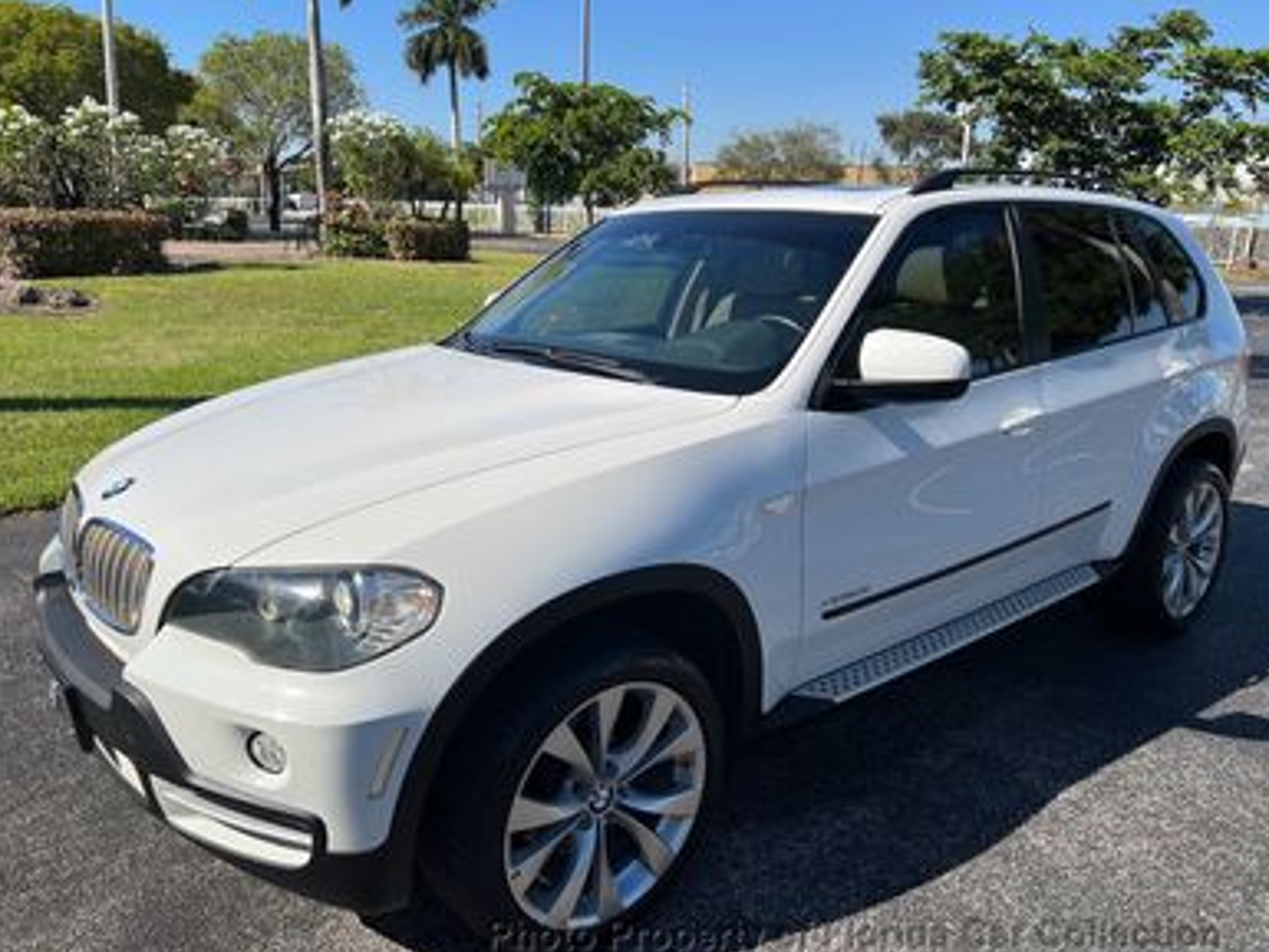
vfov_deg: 51.4
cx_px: 630
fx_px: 990
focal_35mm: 27
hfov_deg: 65.3
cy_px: 484
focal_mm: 5.7
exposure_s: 1/5076
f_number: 1.5
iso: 50
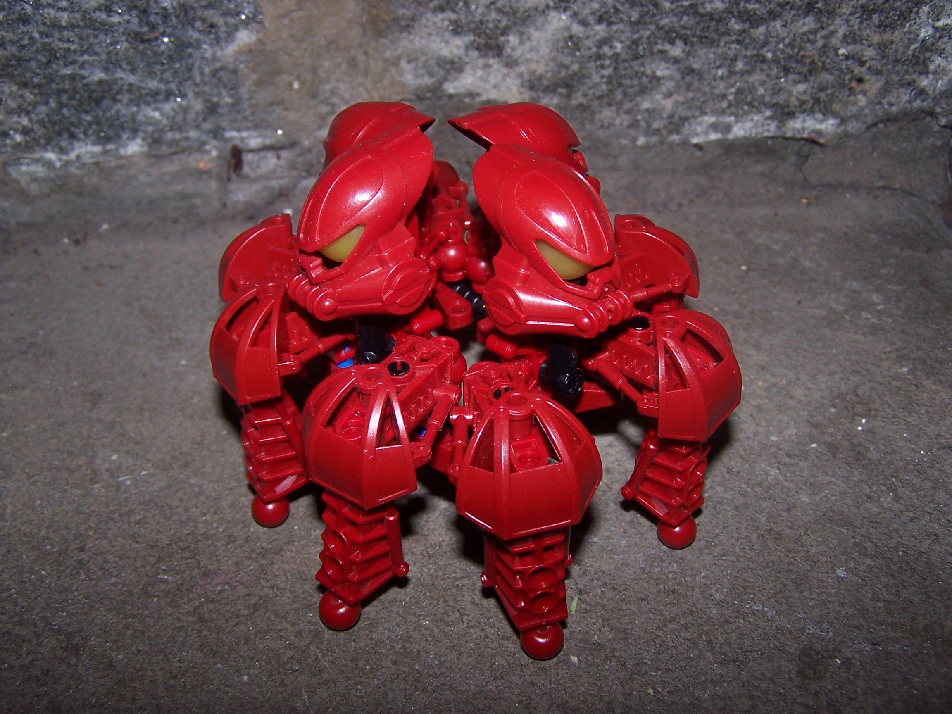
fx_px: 1045
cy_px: 357
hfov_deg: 49.0
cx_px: 476
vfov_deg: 37.7
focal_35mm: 38
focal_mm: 6.3
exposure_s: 1/60
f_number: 2.8
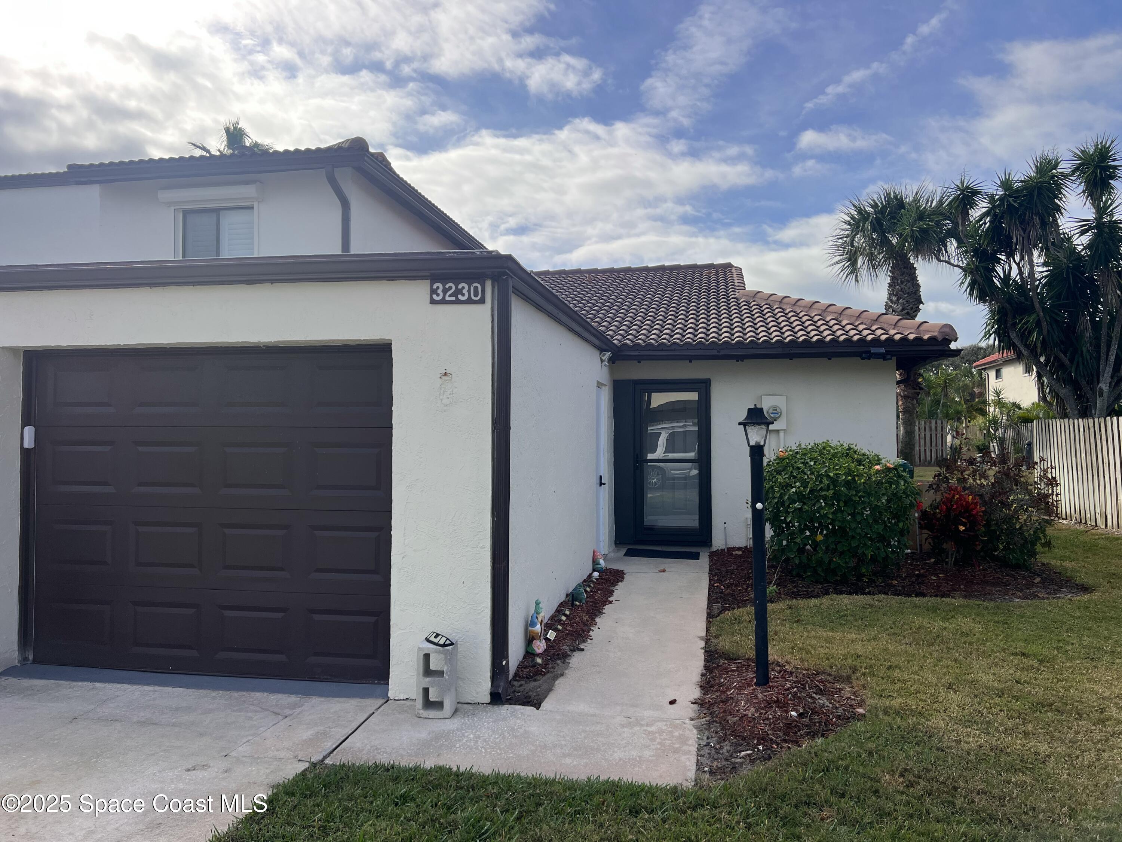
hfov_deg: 67.3
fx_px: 843
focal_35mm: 26
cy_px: 421
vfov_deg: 53.1
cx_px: 561
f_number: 1.5
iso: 50
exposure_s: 1/3968
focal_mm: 5.7
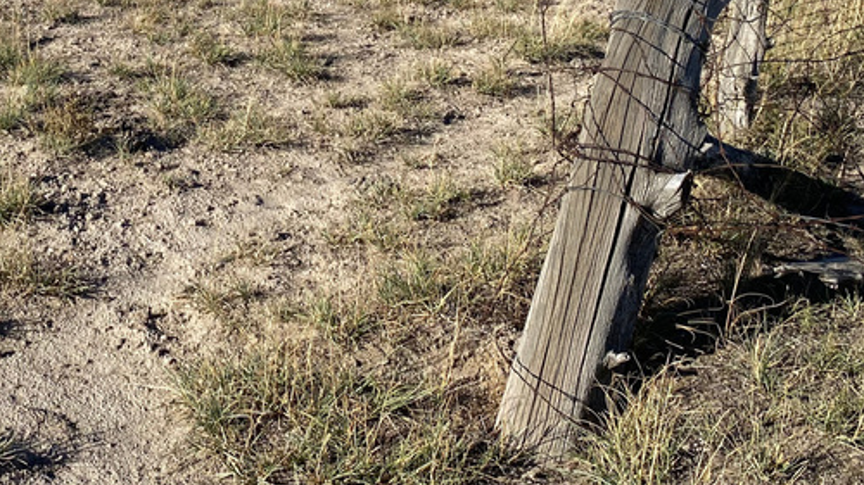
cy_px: -59
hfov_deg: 34.5
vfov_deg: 19.7
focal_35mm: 58
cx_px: 133
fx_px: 1328
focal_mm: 4.25
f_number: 1.8
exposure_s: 1/3300
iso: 32
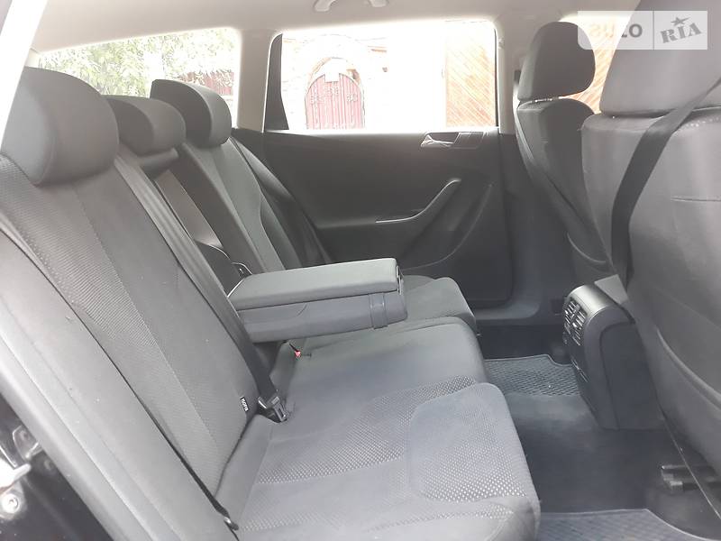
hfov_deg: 65.3
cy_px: 270
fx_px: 562
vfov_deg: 51.4
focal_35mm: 27
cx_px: 360
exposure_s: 1/33
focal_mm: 3.7
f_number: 1.7
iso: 160
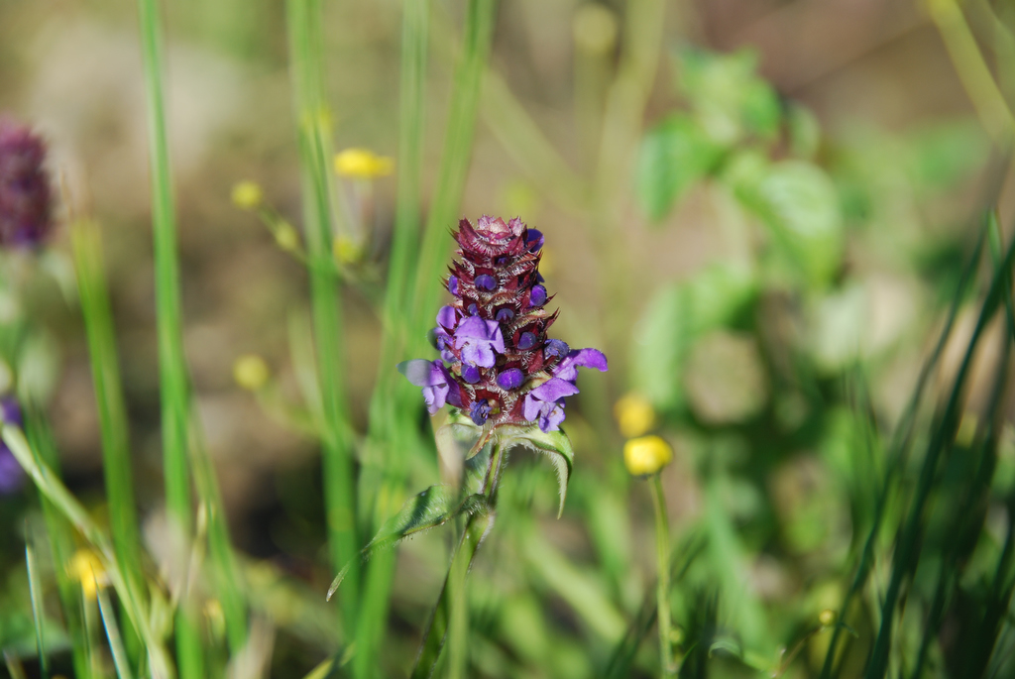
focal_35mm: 300
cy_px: 340
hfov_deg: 6.9
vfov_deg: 4.6
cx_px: 508
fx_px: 8467
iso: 100
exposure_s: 1/125
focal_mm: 200
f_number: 8
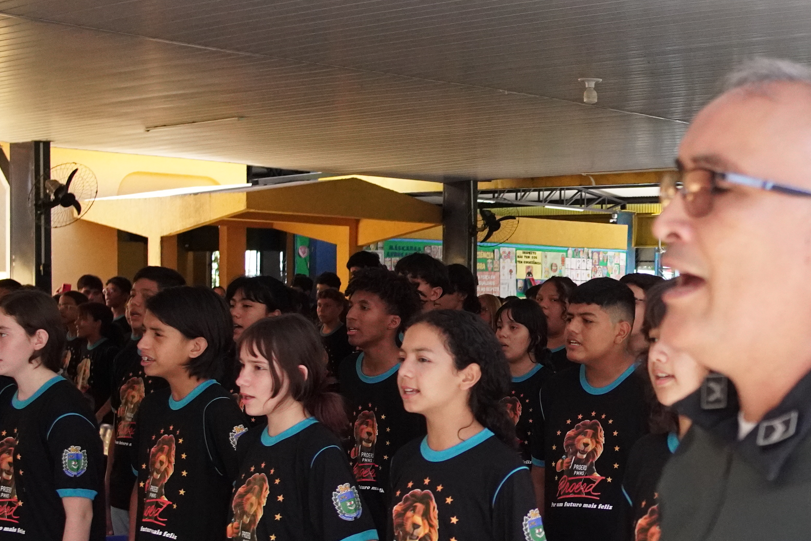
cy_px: 387
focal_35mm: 66
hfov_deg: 29.6
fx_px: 1486
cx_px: 689
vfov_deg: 20.5
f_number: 3.2
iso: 4000
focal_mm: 23
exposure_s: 1/4000
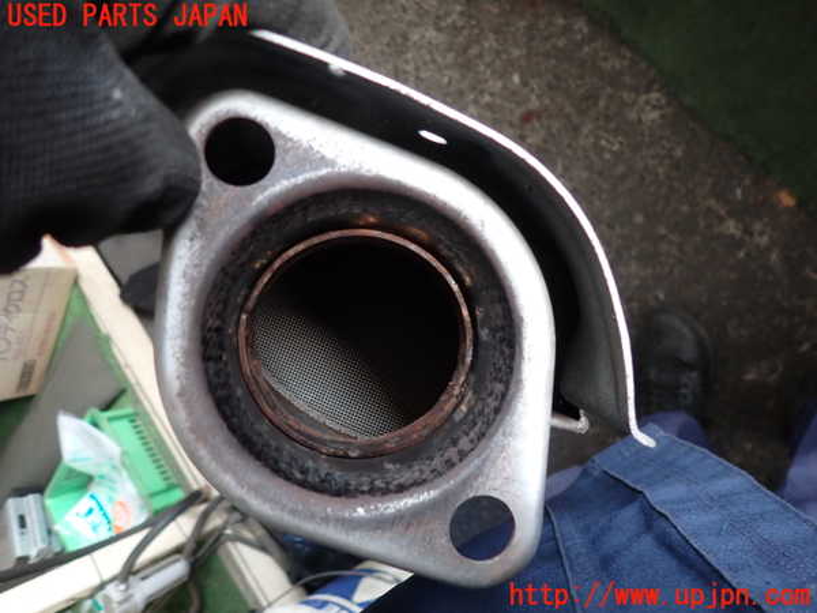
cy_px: 306
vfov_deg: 54.9
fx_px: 590
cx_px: 408
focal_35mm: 25
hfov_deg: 69.4
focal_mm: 4.5
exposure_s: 1/50
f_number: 2
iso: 200
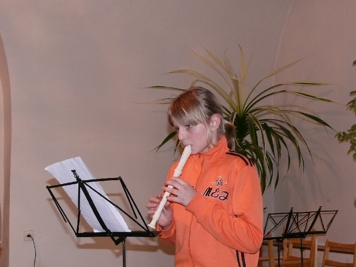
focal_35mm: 63
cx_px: 178
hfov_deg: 30.7
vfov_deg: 23.3
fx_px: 648
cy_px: 134
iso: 400
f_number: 3.2
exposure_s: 1/30
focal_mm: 10.4
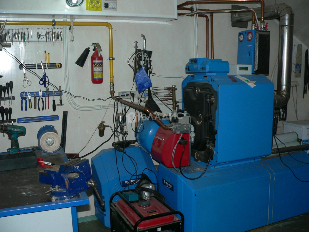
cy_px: 116
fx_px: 321
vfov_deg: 39.7
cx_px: 154
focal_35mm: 36
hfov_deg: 51.3
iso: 100
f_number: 2.8
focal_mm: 6
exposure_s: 1/60
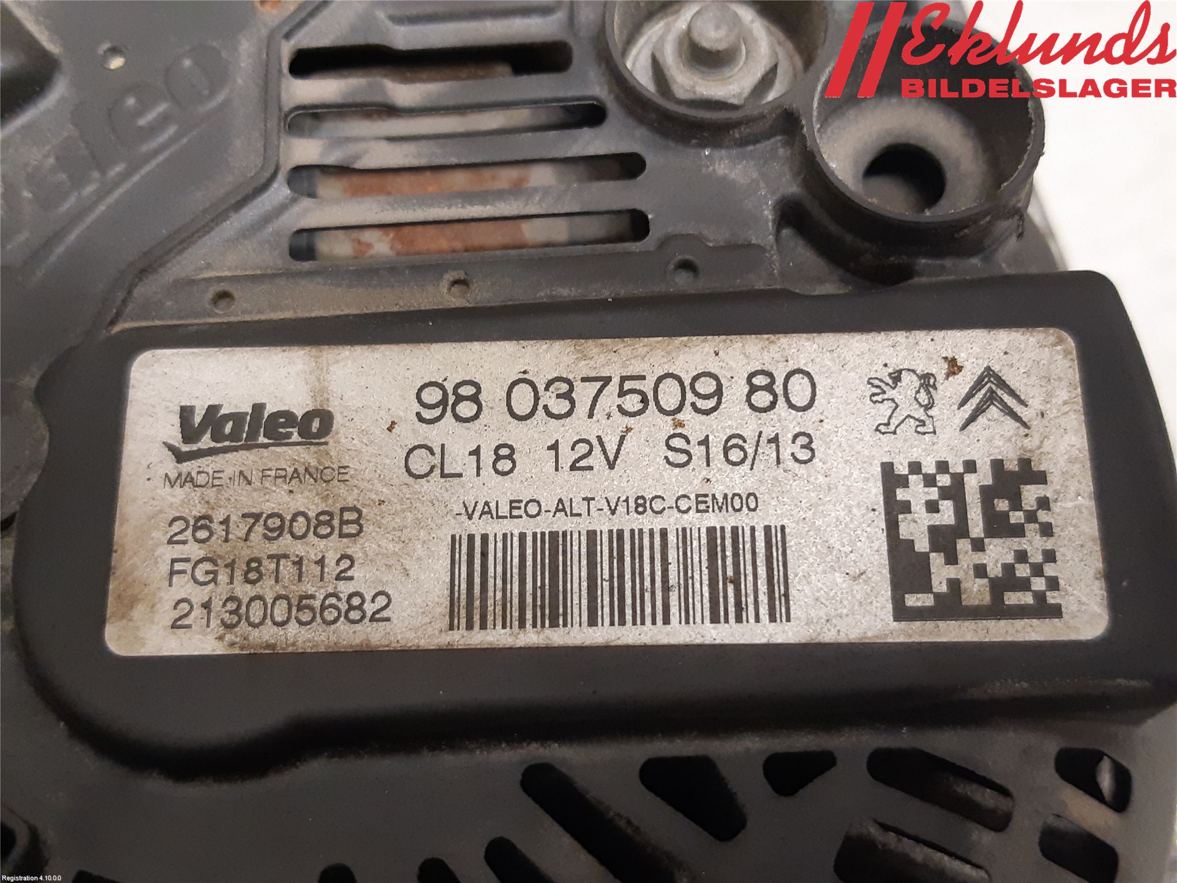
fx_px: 884
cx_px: 588
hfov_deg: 67.3
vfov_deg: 53.1
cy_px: 442
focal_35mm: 26
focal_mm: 3.93
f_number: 1.7
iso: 250
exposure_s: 1/33
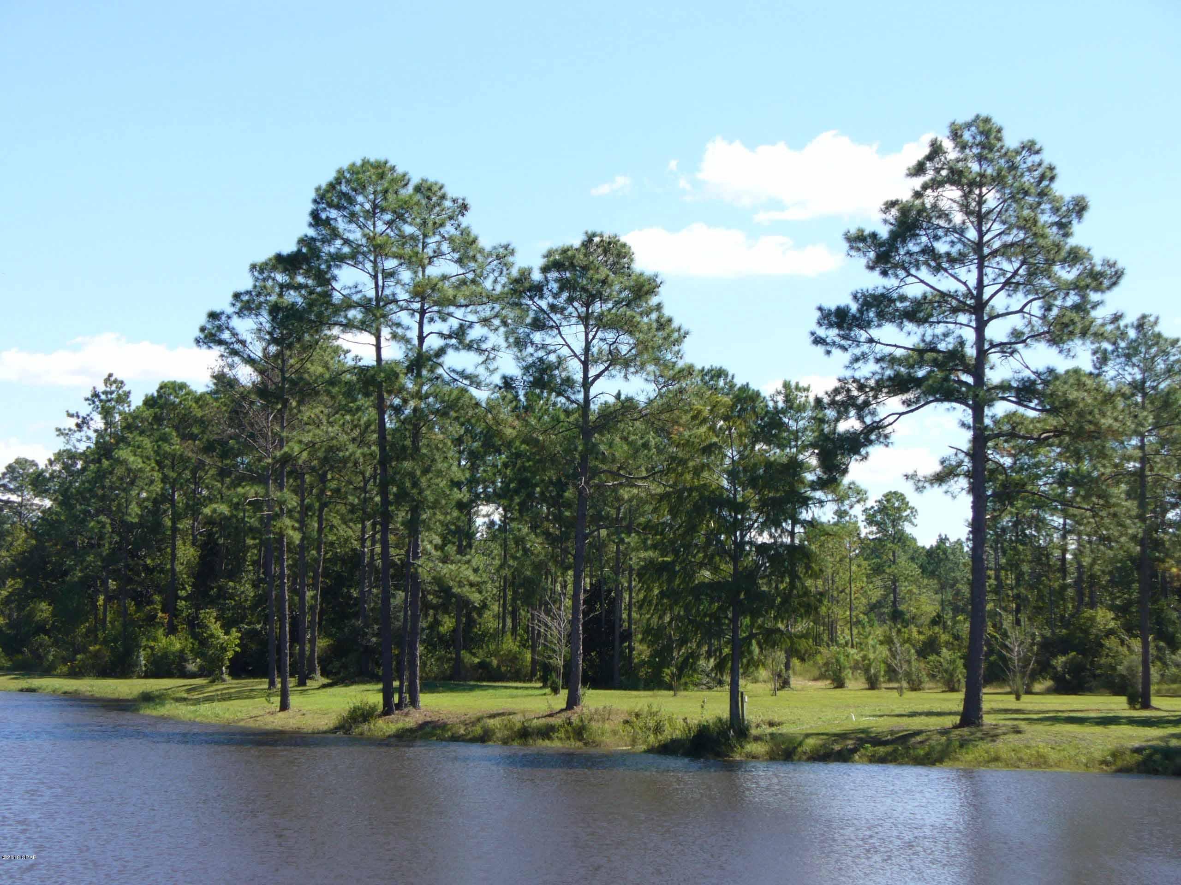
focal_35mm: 69
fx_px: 2354
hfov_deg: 28.2
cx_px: 590
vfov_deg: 21.3
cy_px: 442
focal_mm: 11.4
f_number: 3.2
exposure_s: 1/640
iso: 80
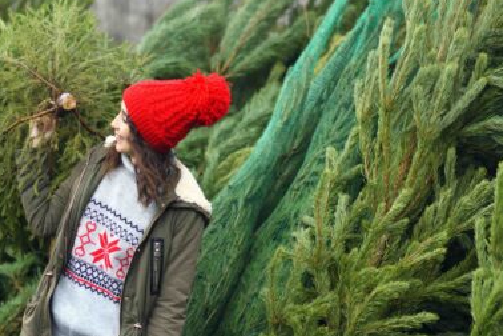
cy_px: 207
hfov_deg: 15.1
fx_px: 1886
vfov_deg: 10.2
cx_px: 138
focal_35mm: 135
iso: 250
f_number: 2.5
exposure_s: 1/500
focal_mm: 85
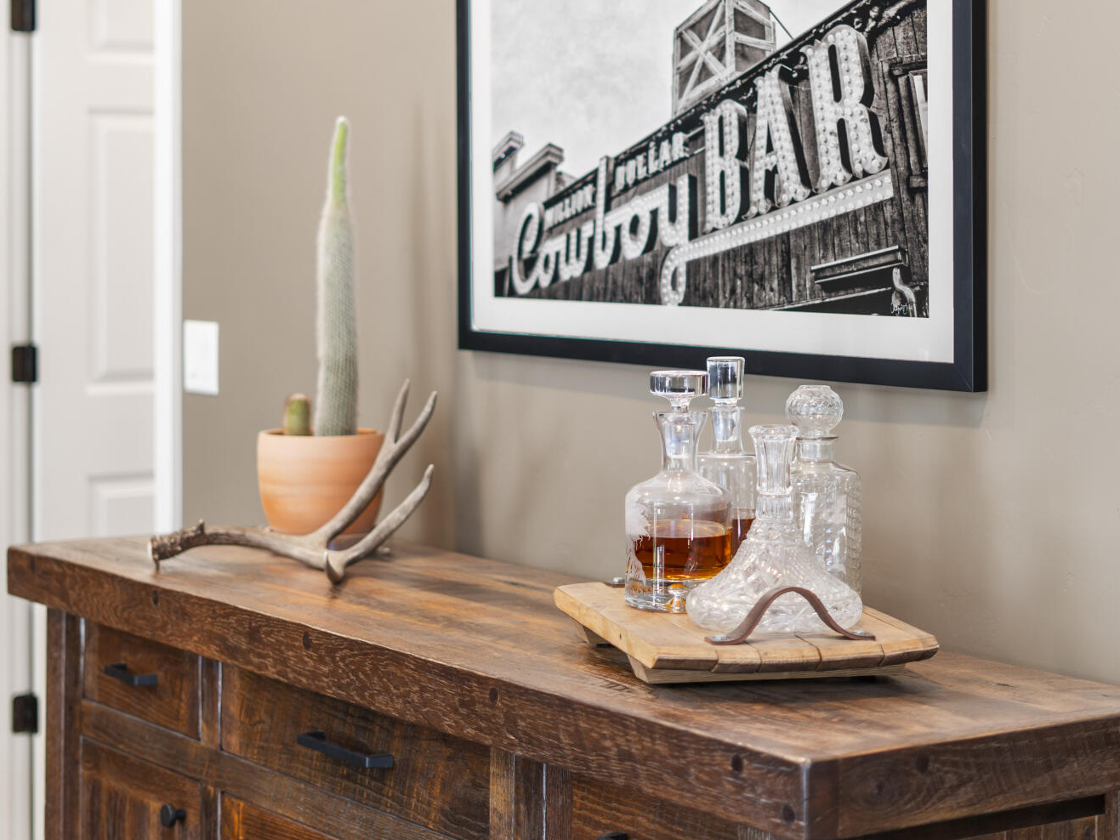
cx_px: 566
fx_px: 2362
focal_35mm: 73
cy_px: 201
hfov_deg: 26.7
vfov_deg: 20.0
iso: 250
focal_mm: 50
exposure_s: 1/125
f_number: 1.8
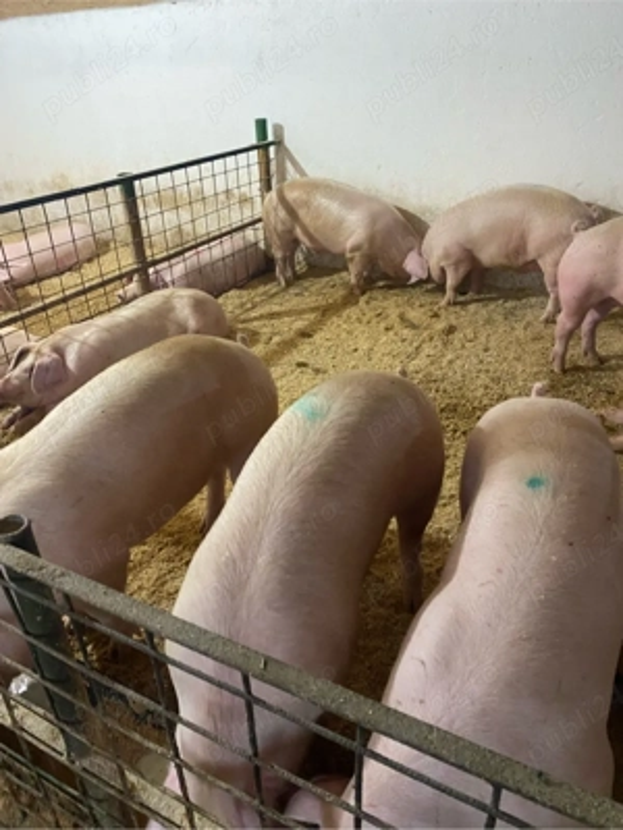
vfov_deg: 67.3
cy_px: 415
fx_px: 624
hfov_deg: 53.1
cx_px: 312
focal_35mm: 26
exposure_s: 1/33
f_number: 1.8
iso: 500
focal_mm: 4.25
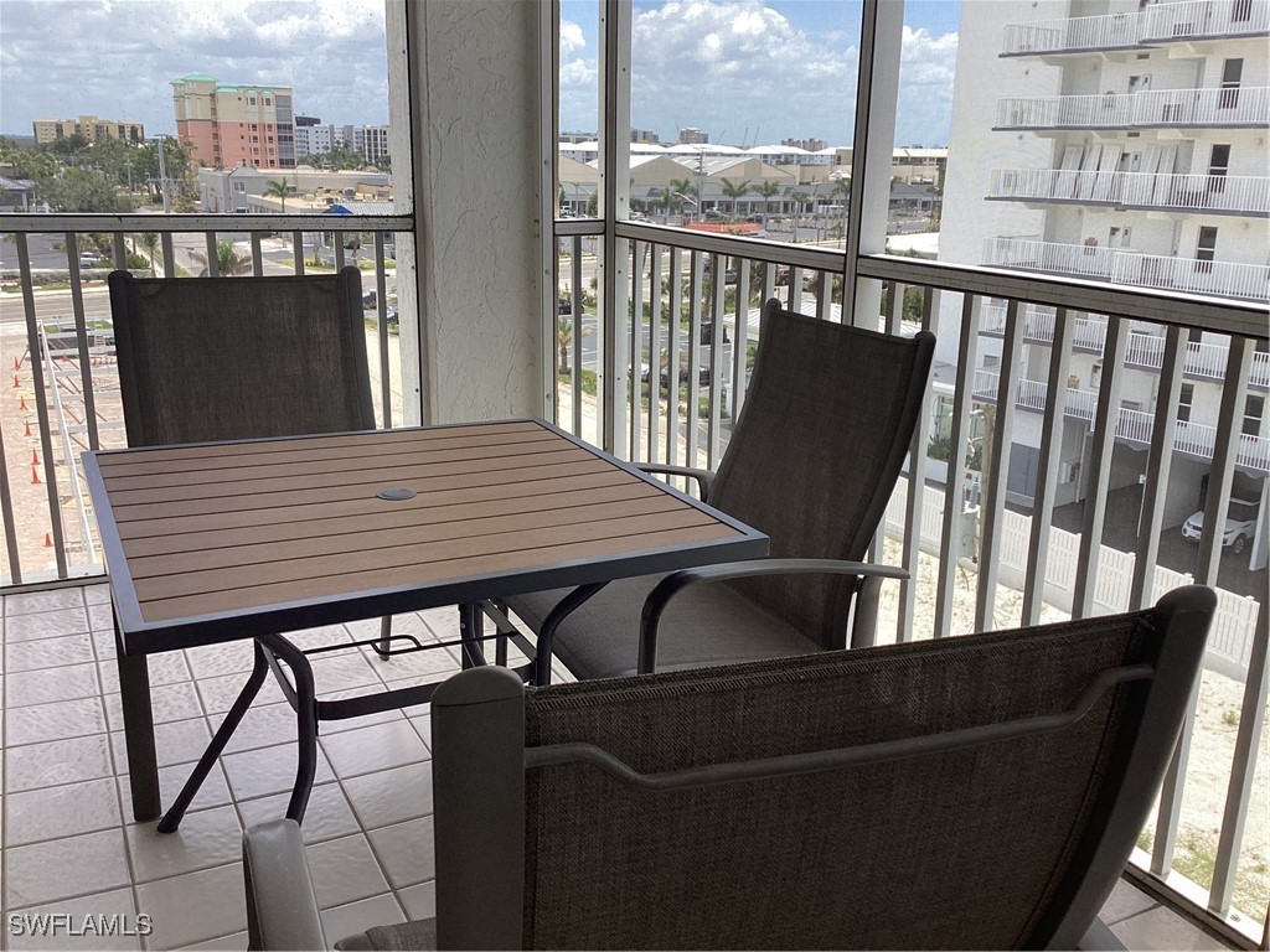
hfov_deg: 58.4
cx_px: 635
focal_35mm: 31
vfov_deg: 45.4
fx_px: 1137
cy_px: 476
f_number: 2.4
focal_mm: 3.3
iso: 25
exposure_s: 1/450
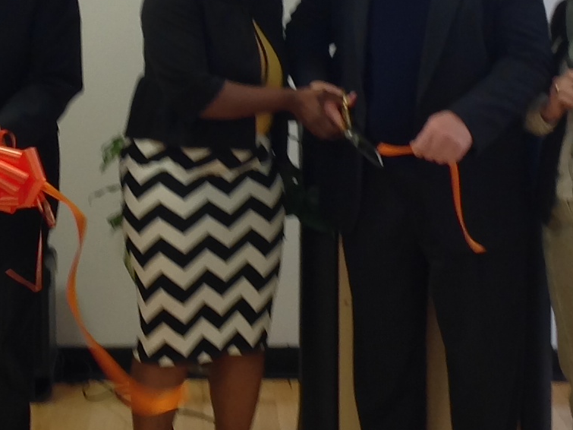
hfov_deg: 16.4
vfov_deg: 12.2
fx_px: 1986
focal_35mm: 120
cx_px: 181
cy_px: -5
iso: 50
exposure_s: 1/20
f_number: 2.4
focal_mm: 4.28
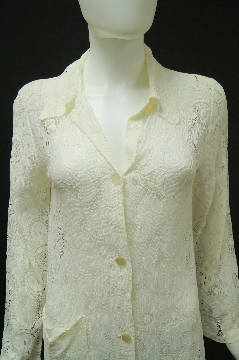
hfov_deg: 34.1
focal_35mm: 39
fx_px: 390
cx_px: 120
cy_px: 180
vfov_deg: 49.6
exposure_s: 1/60
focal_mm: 26
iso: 200
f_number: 4.5
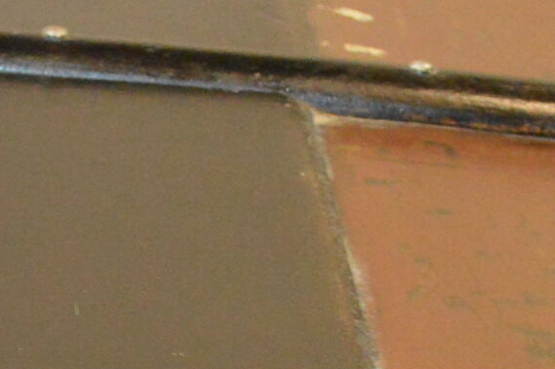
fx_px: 3188
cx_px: 101
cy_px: 728
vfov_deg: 6.4
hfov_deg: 9.9
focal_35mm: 207
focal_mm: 26
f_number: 4.2
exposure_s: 1/60
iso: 3200
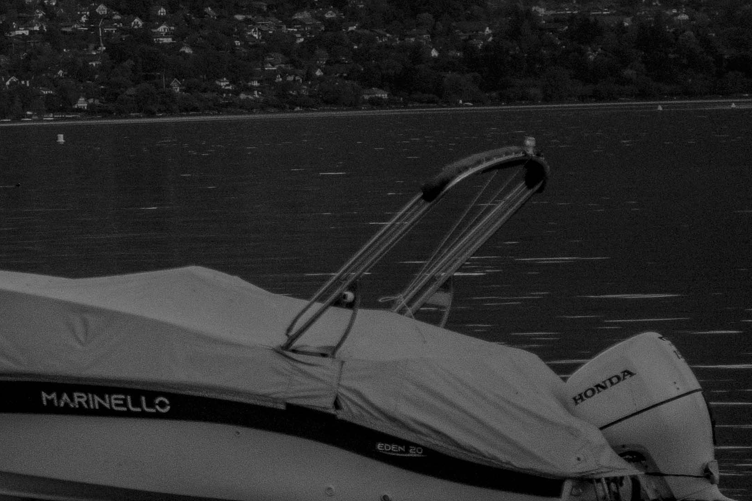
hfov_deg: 5.7
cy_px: -298
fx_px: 7429
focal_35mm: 356
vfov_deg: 3.8
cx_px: -671
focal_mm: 83.4
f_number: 2.8
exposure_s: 1/2500
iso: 400
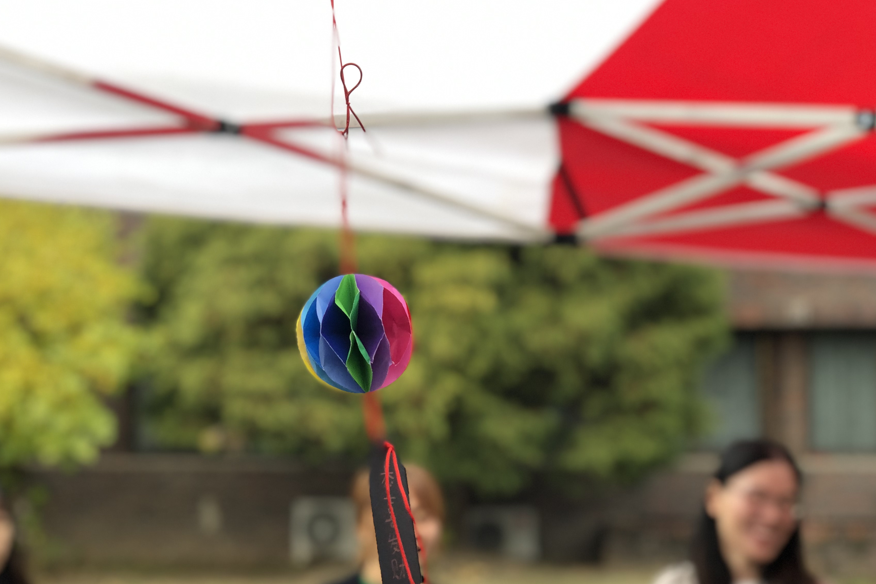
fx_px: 1557
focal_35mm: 64
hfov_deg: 31.4
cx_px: 412
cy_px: 360
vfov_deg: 21.2
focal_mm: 6
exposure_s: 1/60
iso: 20
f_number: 2.4
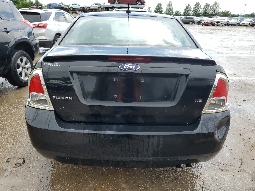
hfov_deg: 67.3
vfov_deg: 53.1
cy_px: 96
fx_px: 192
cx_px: 128
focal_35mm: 26
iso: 50
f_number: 1.5
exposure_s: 1/1667
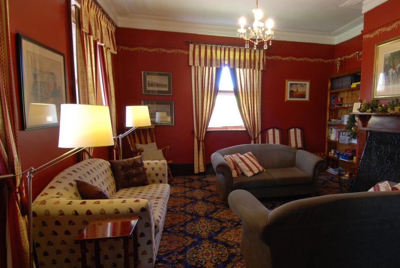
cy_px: 144
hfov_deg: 74.9
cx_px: 247
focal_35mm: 23
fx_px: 256
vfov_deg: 55.2
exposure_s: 1.1
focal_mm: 12
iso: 200
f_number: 11
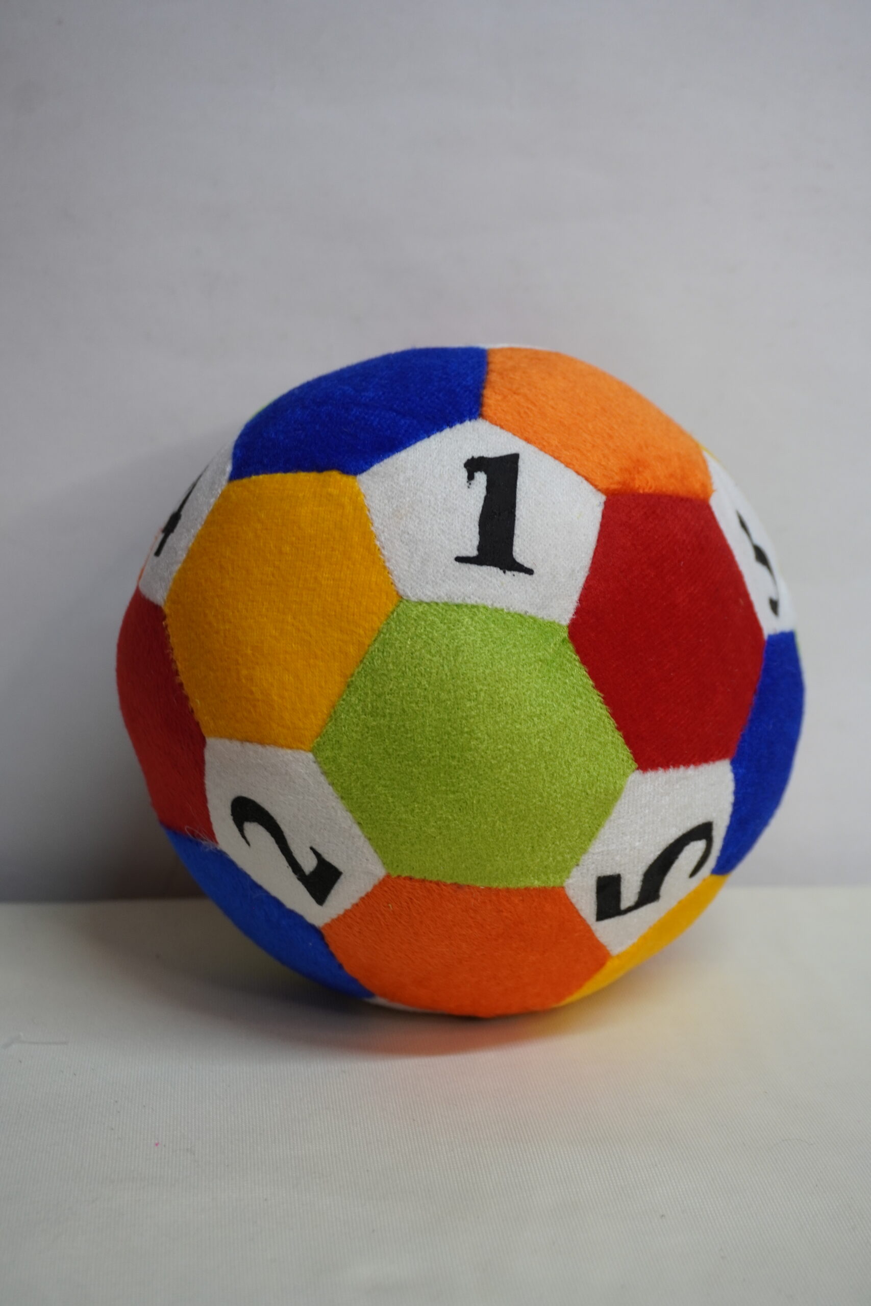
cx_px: 436
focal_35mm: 54
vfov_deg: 36.9
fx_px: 1959
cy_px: 653
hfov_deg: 25.1
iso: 500
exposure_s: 1/25
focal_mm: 36
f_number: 5.6
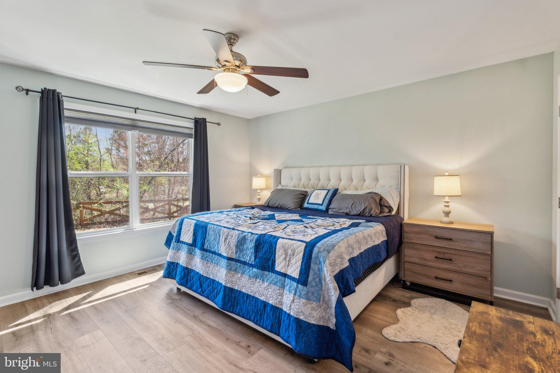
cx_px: 280
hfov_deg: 95.0
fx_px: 257
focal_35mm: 16
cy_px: 186
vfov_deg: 72.0
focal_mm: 16.5
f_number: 6.3
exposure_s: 1/10
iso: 125
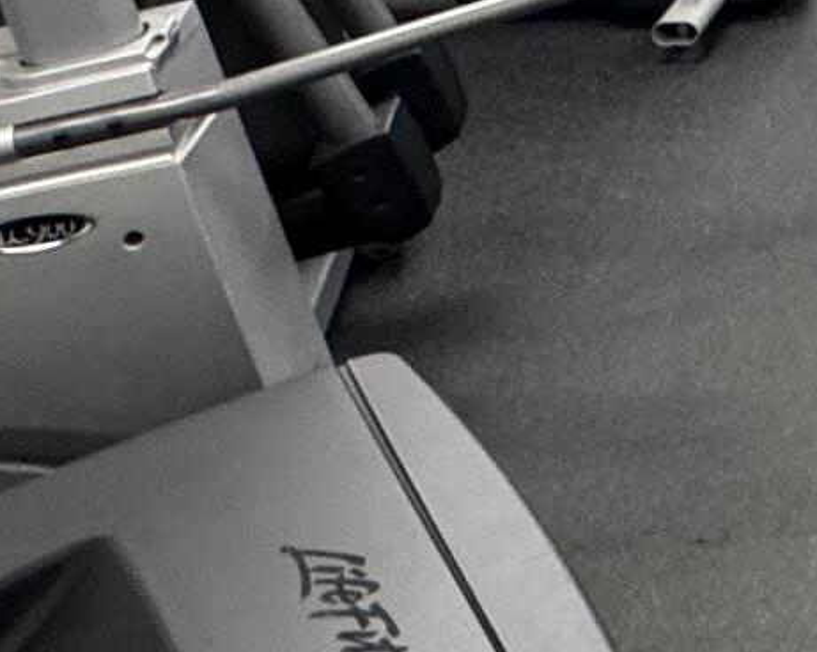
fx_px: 2150
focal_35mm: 89
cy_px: -473
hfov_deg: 16.3
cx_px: 1652
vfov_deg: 15.2
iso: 200
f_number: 2.2
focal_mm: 2.22
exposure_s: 1/60
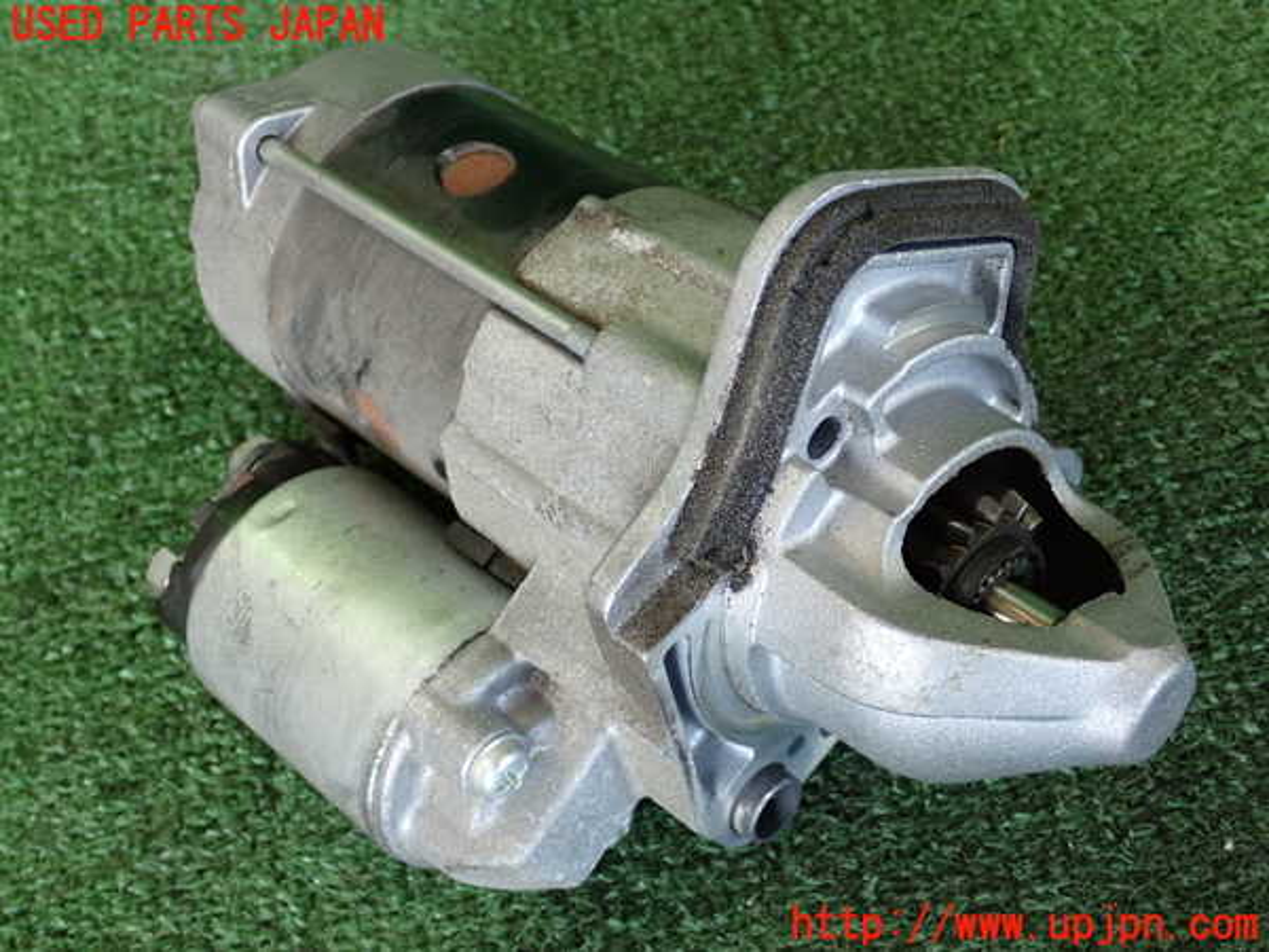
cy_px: 476
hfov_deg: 38.2
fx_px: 1833
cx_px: 634
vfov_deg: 29.1
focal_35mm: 50
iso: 500
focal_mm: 9.01
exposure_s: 1/125
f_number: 3.2
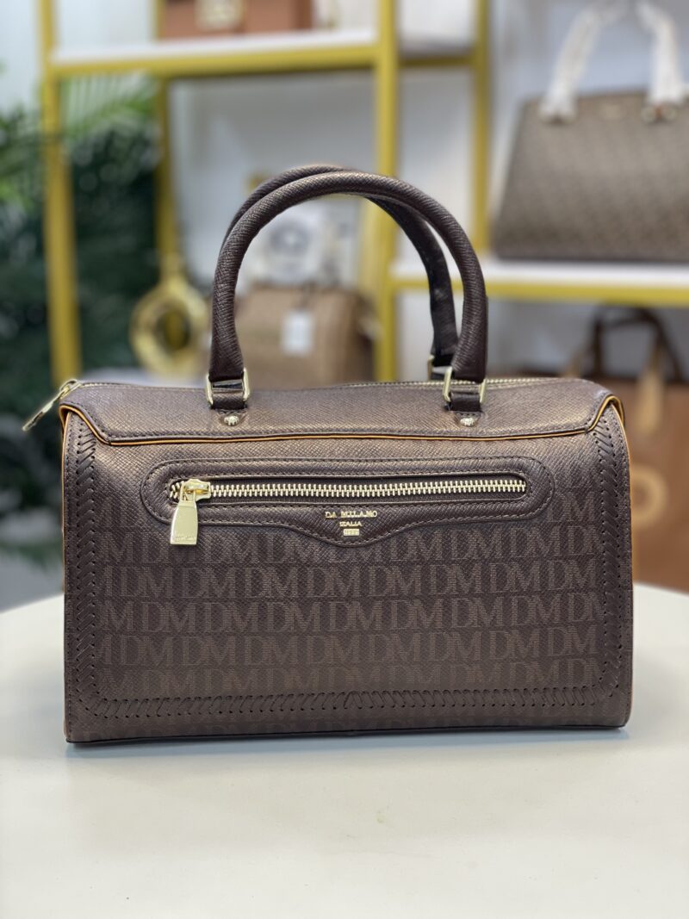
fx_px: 1380
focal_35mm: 52
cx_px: 344
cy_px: 460
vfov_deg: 36.8
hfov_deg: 28.0
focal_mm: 6
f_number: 2
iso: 100
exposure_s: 1/106
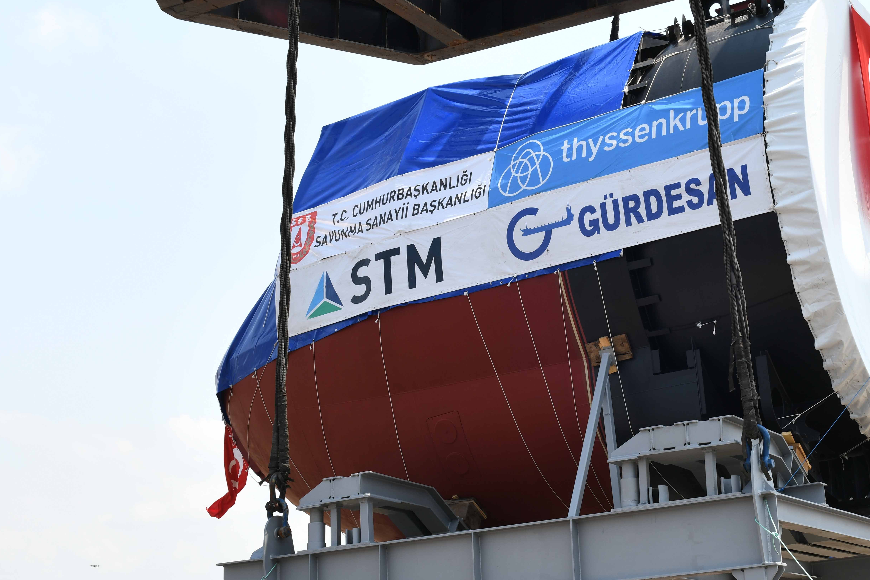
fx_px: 1426
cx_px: 629
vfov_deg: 23.0
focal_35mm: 59
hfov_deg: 33.4
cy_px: 325
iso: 200
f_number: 11
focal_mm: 35
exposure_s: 1/160
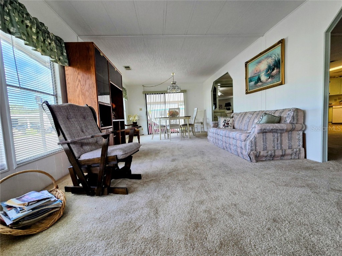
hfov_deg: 106.2
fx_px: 128
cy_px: 128
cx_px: 171
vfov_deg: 89.9
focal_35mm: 13
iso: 64
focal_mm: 2.2
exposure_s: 1/120
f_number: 2.2
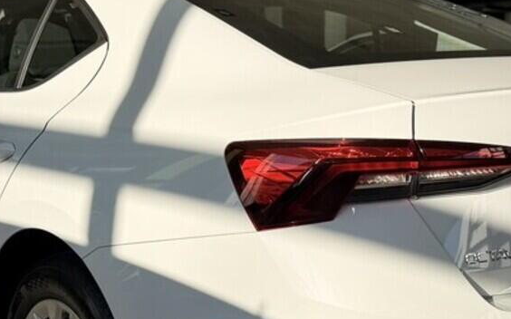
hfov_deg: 31.5
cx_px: 253
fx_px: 905
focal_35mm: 65
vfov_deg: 20.0
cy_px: 176
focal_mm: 6.76
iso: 80
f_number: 1.78
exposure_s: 1/2907
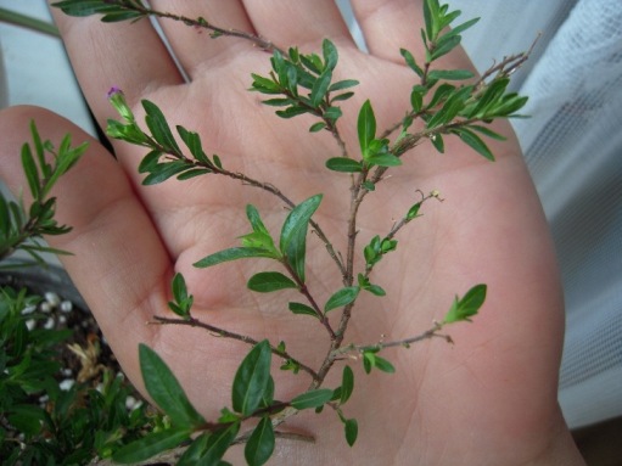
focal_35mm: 28
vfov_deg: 49.7
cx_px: 311
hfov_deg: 63.5
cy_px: 233
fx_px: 503
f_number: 2.7
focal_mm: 5
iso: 100
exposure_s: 1/50
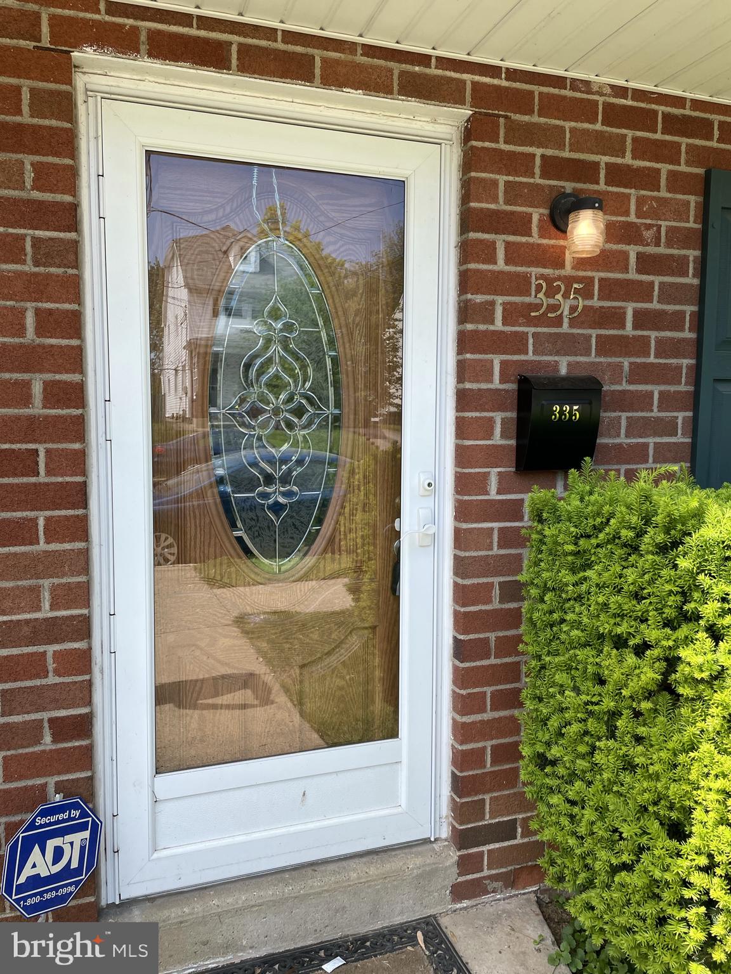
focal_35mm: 26
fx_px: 732
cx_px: 366
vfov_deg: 67.3
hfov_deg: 53.1
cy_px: 487
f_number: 1.6
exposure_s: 1/749
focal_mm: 4.2
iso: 32
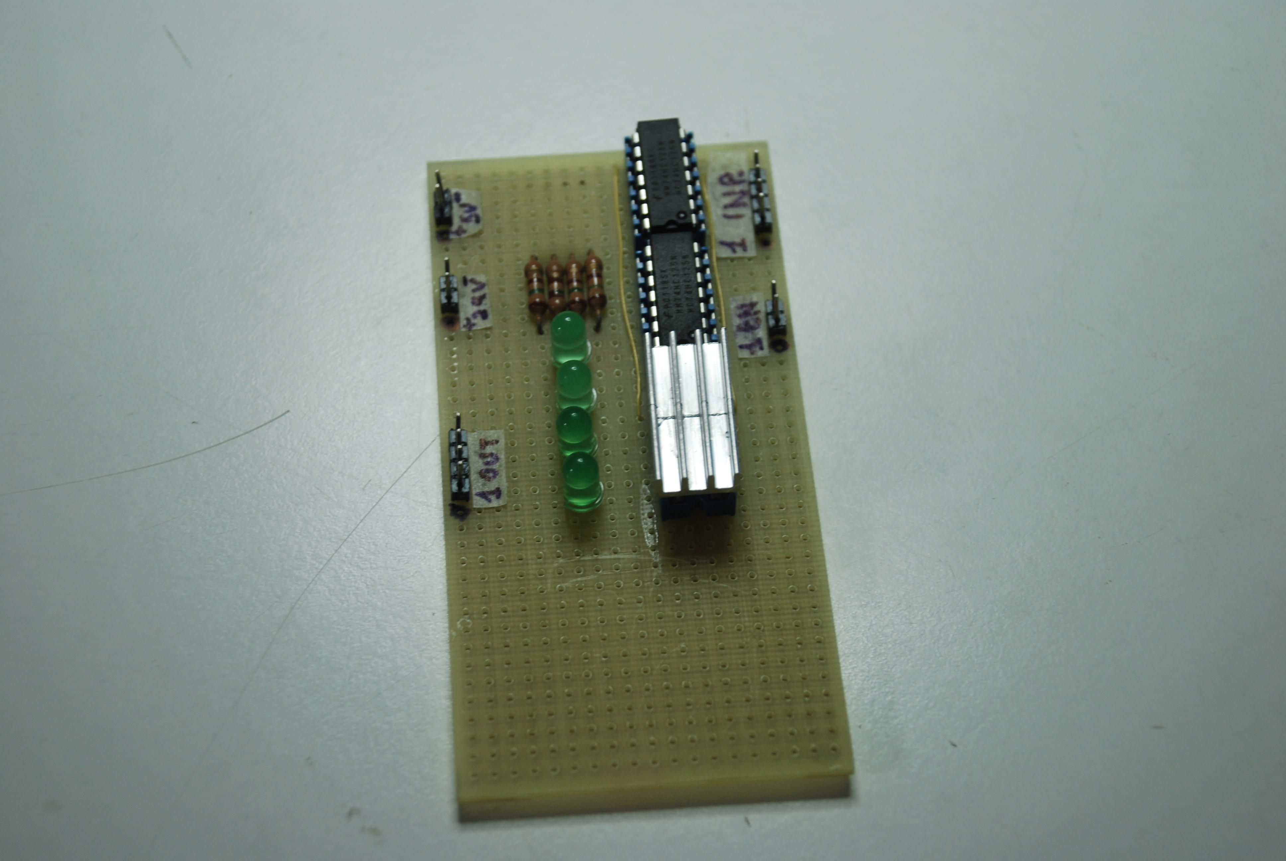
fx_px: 2575
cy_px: 430
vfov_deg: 19.0
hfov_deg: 28.0
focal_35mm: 72
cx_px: 643
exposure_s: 1/25
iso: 200
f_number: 4.8
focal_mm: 48
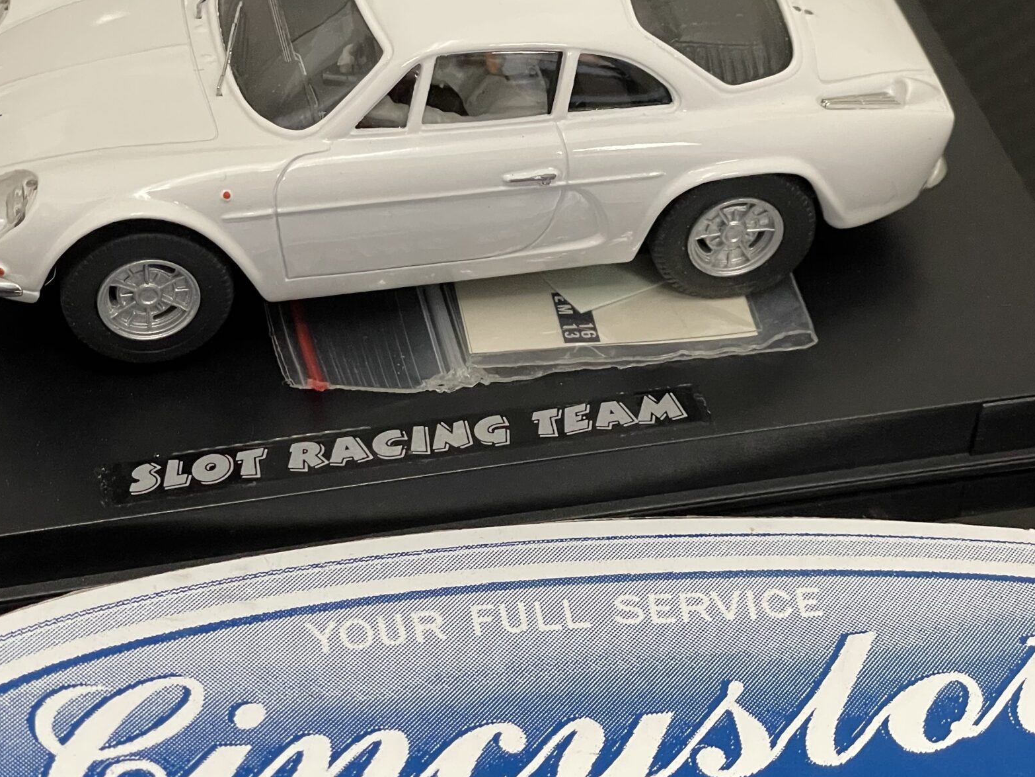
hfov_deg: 23.0
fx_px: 2542
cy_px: 364
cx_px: 446
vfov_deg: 17.4
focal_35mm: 85
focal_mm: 6
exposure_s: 1/60
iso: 400
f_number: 2
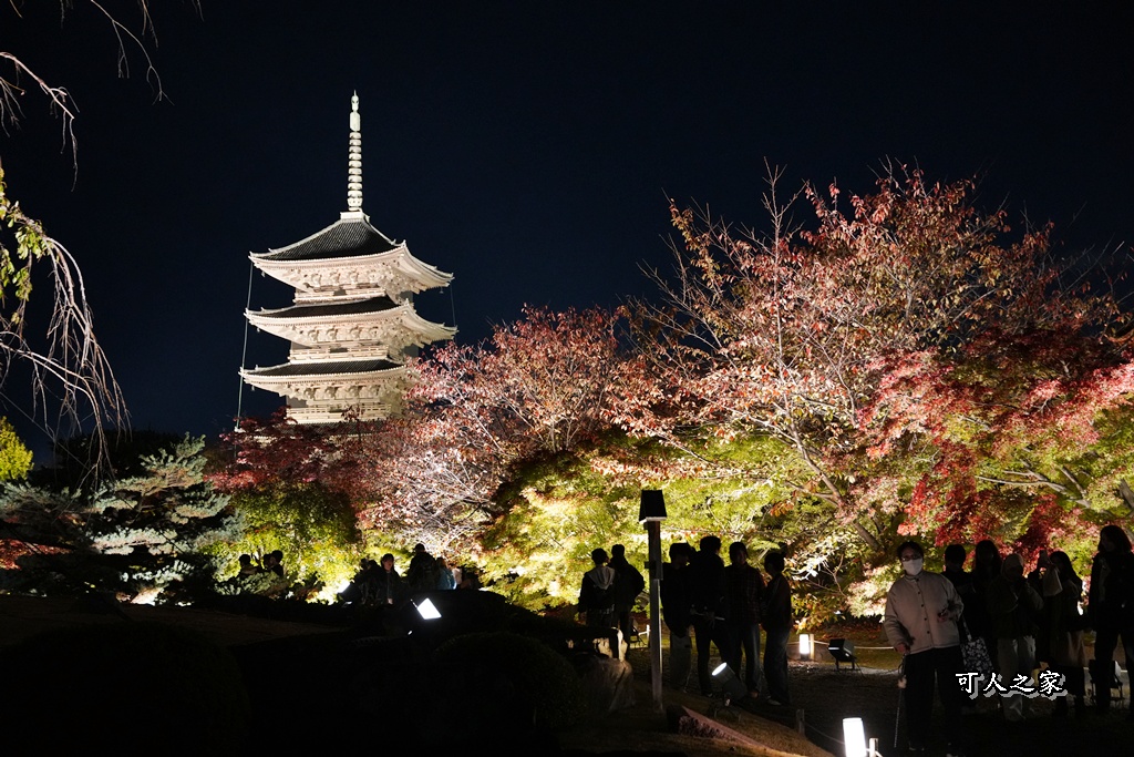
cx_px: 567
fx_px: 1348
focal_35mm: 43
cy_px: 378
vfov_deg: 31.3
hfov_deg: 45.6
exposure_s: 1/60
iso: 5000
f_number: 3.2
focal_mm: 42.8
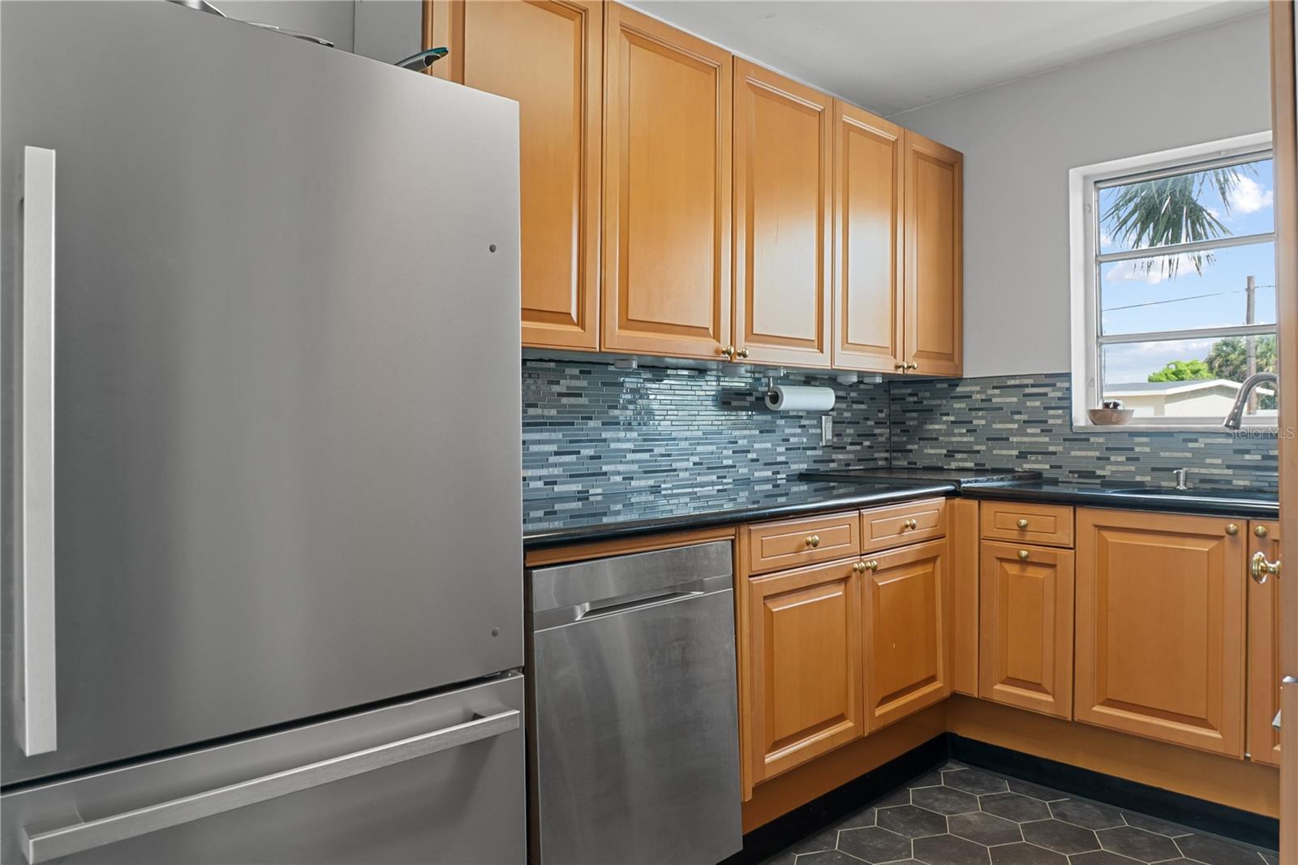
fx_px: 865
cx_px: 649
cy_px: 432
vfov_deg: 53.1
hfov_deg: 73.8
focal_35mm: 24
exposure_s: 1/4
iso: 400
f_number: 8
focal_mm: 16
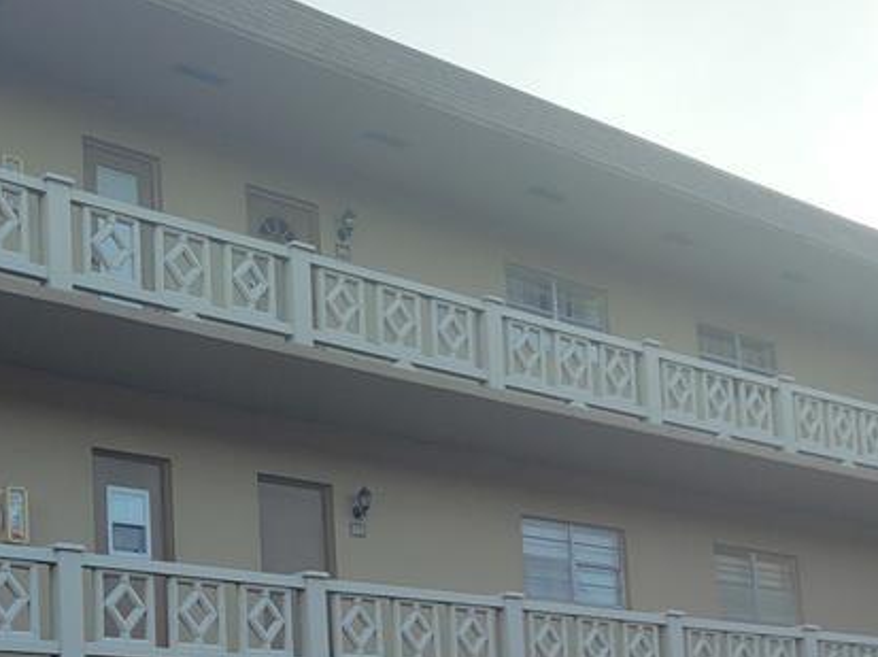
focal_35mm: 67
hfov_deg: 28.4
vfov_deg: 21.4
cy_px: 606
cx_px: 183
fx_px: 1698
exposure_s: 1/575
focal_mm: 4.71
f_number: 1.79
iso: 112
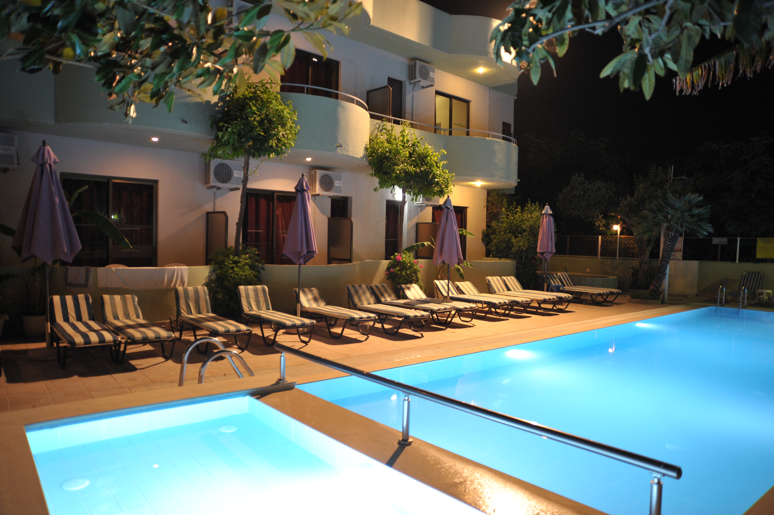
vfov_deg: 53.1
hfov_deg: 73.8
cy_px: 258
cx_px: 387
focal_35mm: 24
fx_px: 516
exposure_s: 1/25
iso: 1000
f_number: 2.8
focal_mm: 24
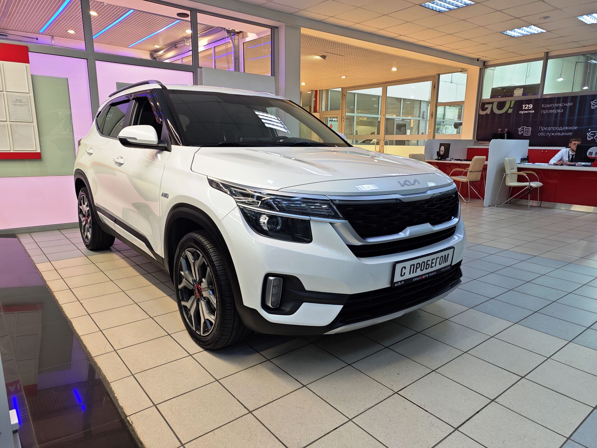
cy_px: 224
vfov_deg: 58.9
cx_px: 298
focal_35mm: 23
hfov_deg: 73.9
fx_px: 397
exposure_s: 1/100
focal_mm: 6.55
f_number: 1.6
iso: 200
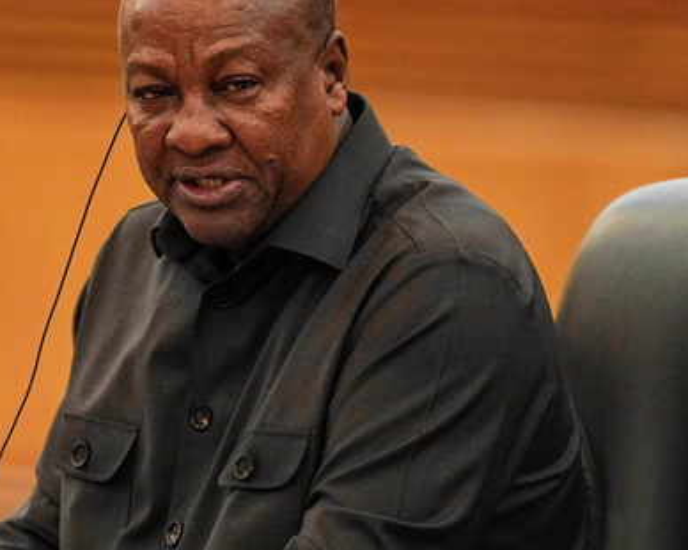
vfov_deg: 1.6
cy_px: 248
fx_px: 20169
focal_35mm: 991
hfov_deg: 2.0
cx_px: 213
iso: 1600
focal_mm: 400
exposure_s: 1/640
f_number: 2.8
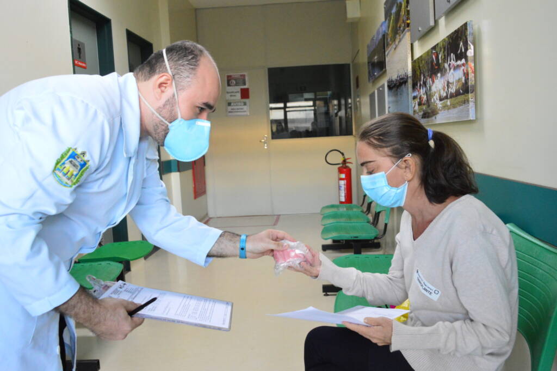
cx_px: 278
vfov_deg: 39.9
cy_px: 186
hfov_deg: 57.3
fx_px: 510
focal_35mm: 33
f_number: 5.6
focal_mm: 22
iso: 3200
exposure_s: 1/80
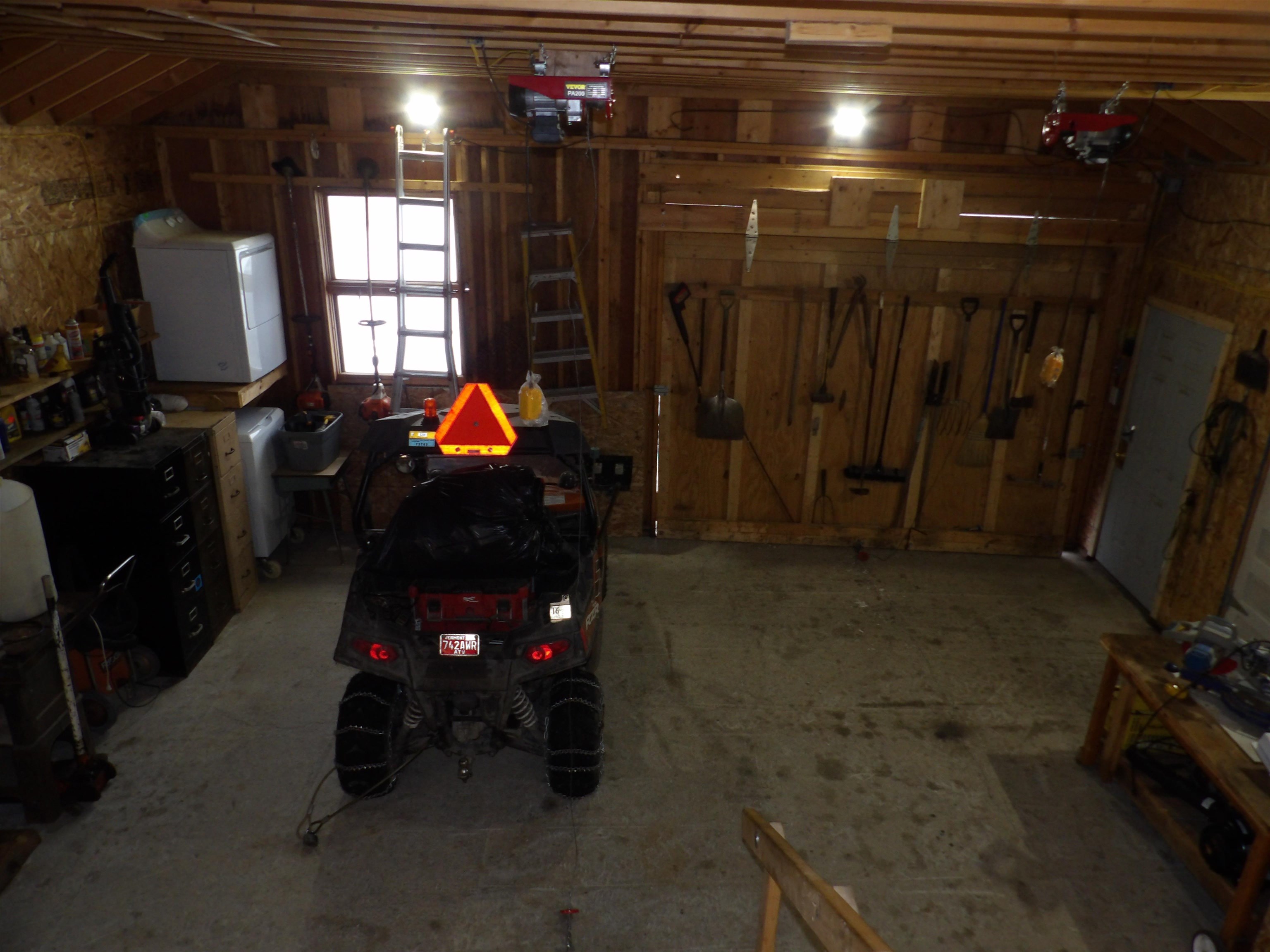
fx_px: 881
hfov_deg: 71.6
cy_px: 476
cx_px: 635
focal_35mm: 24
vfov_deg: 56.8
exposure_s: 1/60
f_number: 3.2
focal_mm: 4.3
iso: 200
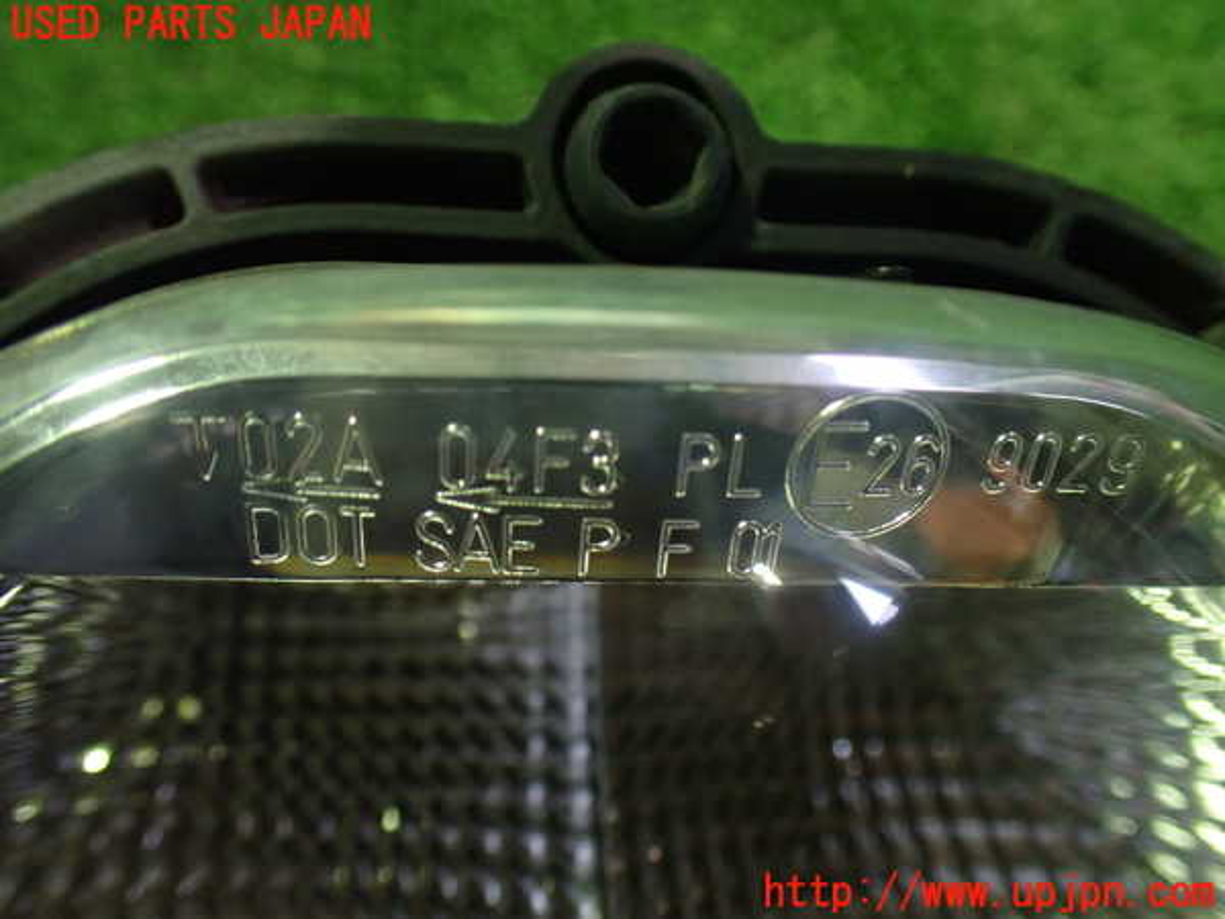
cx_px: 612
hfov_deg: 60.0
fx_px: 1062
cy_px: 460
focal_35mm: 30
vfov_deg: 46.8
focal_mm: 5.4
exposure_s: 1/50
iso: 800
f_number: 2.3
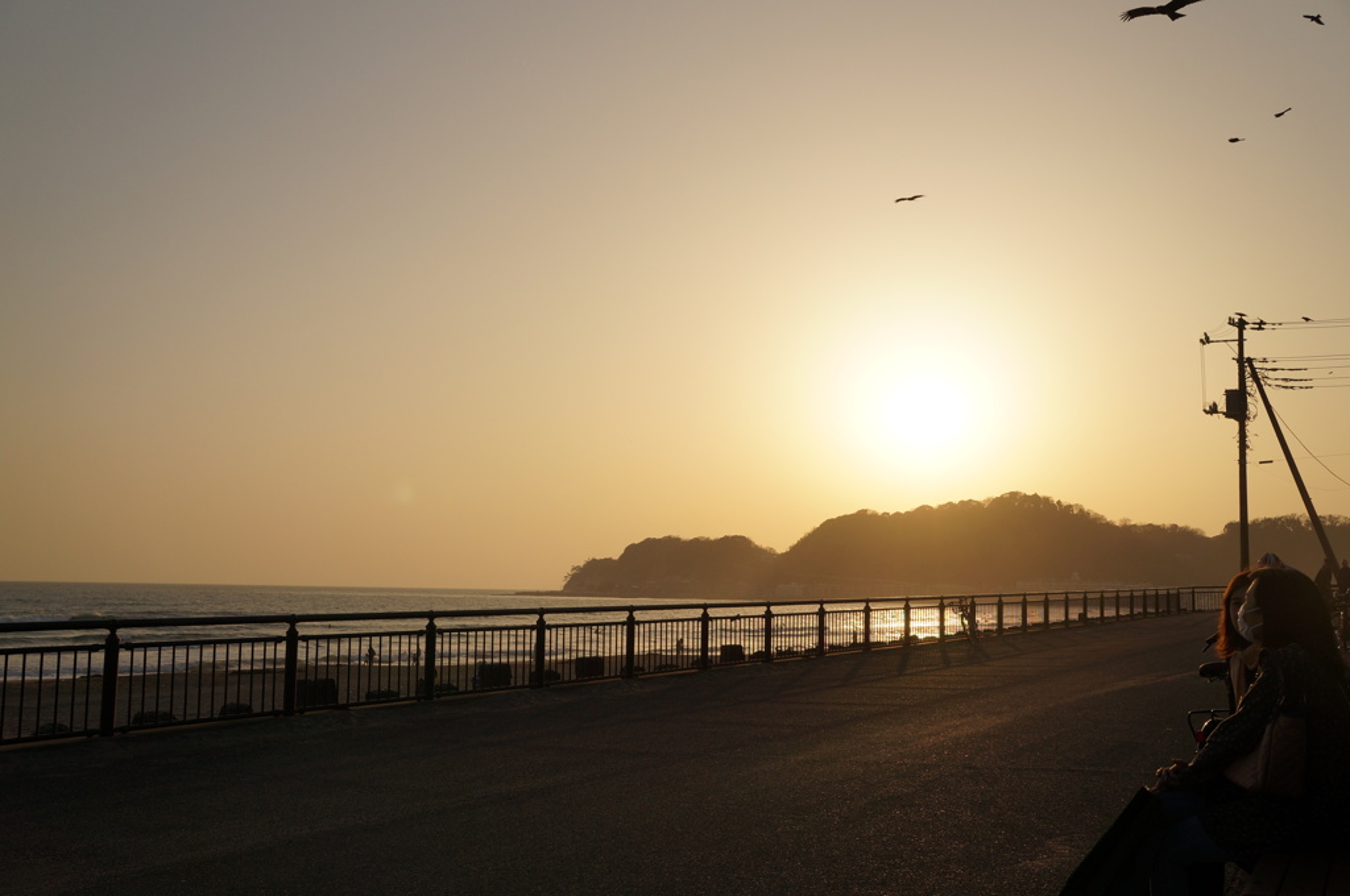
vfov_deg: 38.3
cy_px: 448
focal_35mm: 34
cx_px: 675
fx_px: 1292
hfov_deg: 55.2
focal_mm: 23
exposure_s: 1/3200
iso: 200
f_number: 6.3
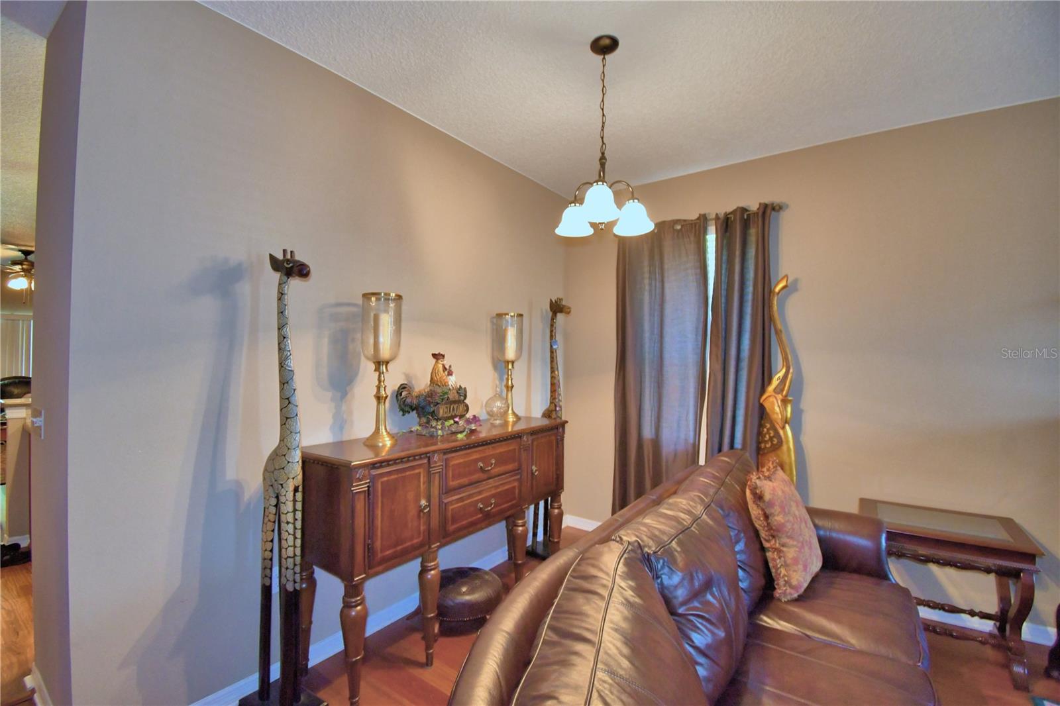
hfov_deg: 100.4
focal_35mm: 15
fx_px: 442
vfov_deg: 77.3
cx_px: 530
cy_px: 353
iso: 1000
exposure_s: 1/30
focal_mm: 10
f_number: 4.5
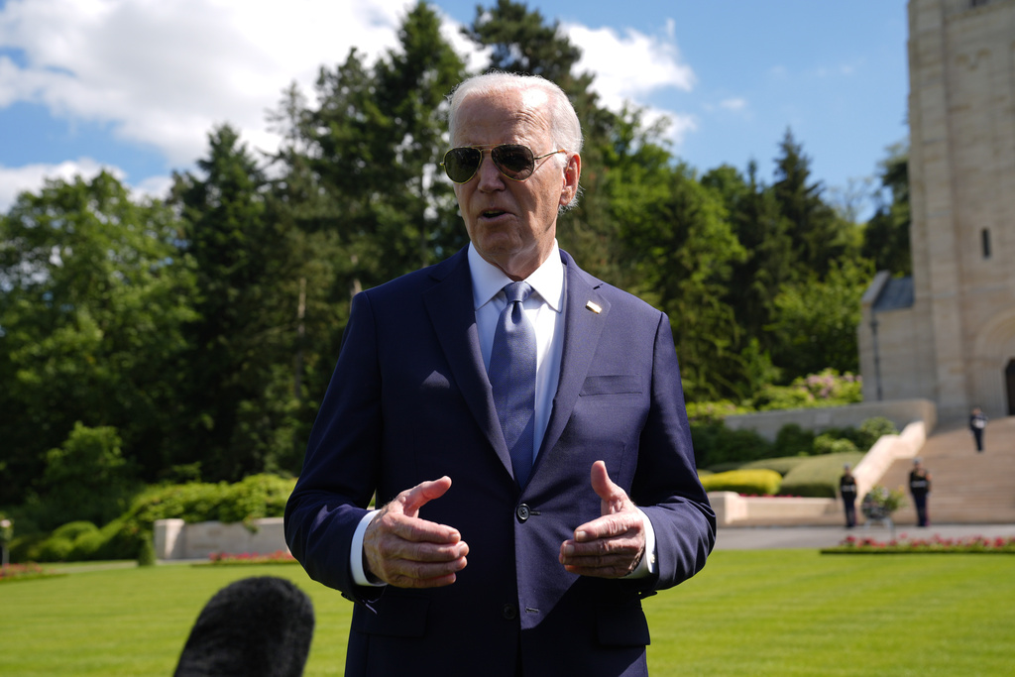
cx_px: 508
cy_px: 338
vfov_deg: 31.2
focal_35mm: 43
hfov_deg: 45.4
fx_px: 1212
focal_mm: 43
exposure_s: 1/1250
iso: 200
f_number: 4.5
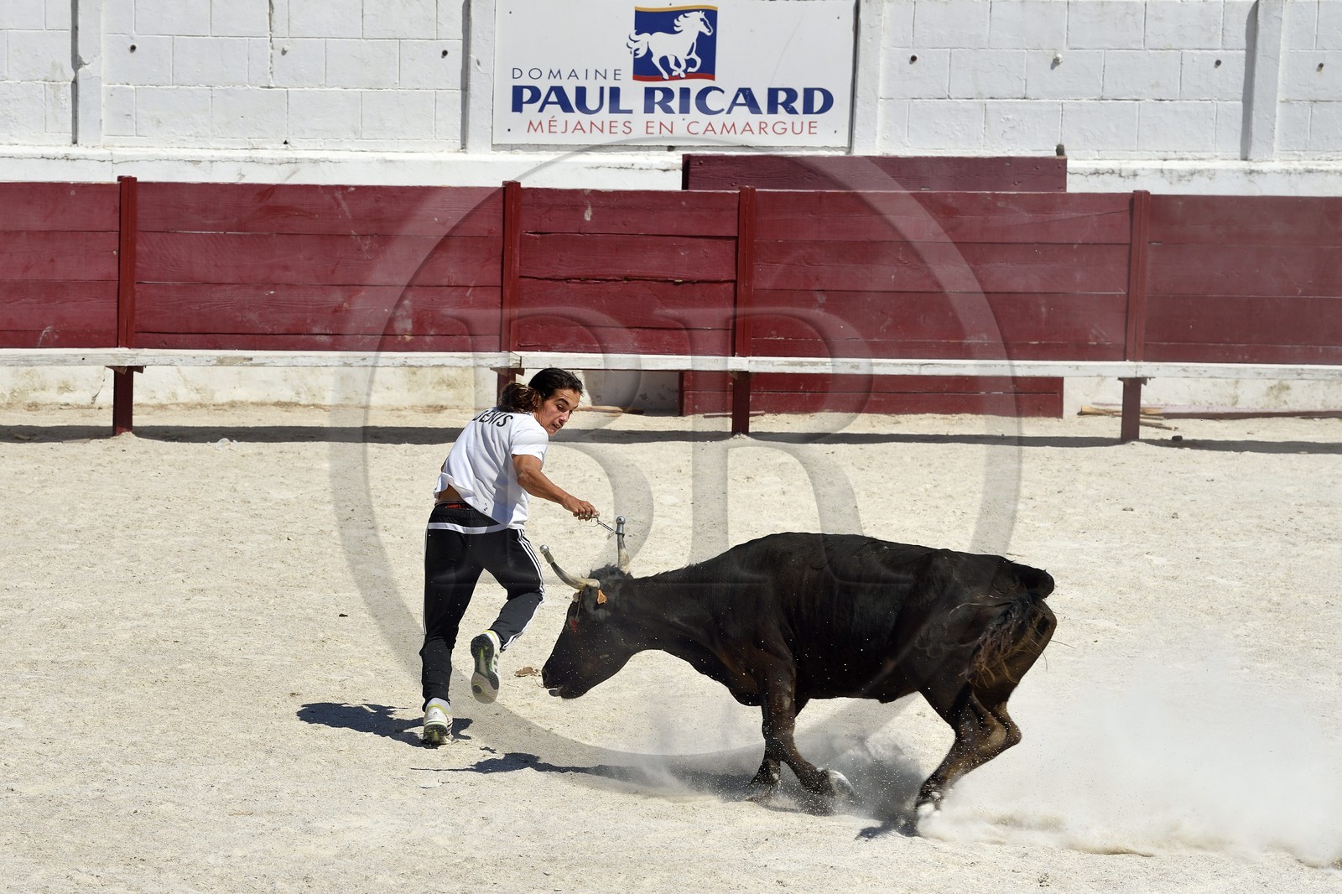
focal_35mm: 200
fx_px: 7454
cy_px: 447
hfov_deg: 10.3
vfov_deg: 6.9
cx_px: 671
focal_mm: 200
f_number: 9
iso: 200
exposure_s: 1/1000
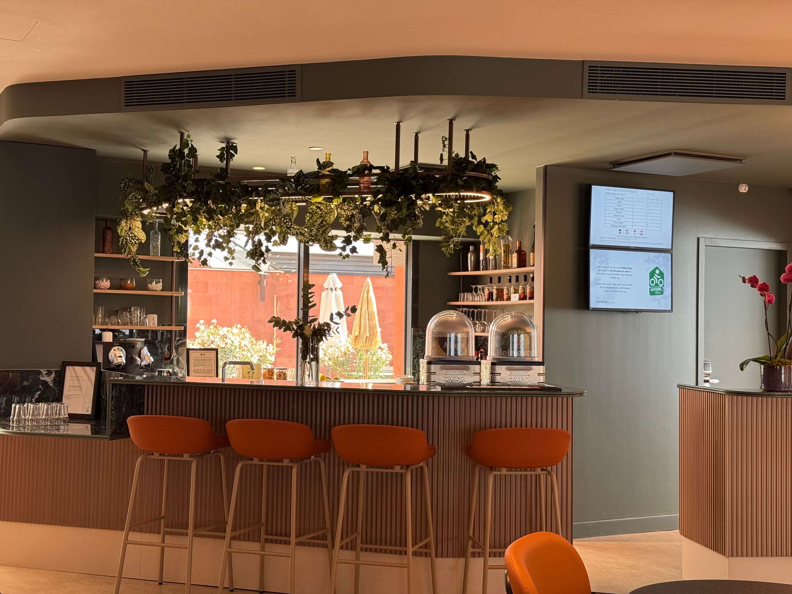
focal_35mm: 48
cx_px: 396
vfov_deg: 30.3
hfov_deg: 39.7
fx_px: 1098
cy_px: 297
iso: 64
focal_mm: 6.76
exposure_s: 1/50
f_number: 1.78
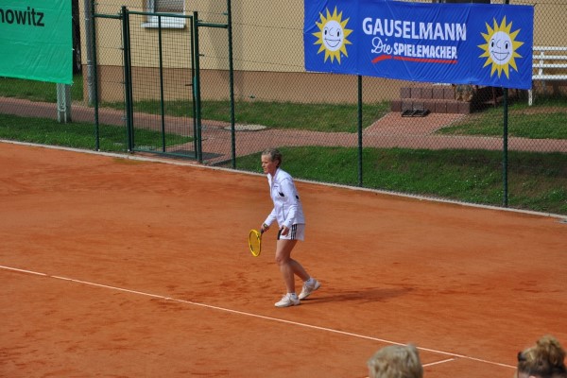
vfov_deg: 8.7
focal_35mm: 158
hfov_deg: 13.0
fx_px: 2480
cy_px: 189
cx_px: 284
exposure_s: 1/400
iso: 200
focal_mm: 105
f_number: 10
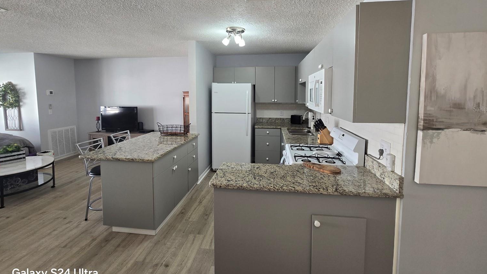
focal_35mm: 15
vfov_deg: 69.8
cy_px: 109
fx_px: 194
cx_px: 245
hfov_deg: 103.0
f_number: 2.2
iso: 125
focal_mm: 2.2
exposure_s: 1/60
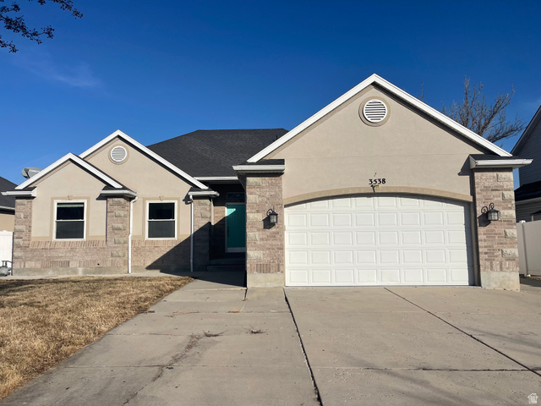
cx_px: 270
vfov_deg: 54.9
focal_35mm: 25
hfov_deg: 69.4
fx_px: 391
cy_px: 203
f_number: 1.6
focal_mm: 5.1
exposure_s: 1/8547
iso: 32
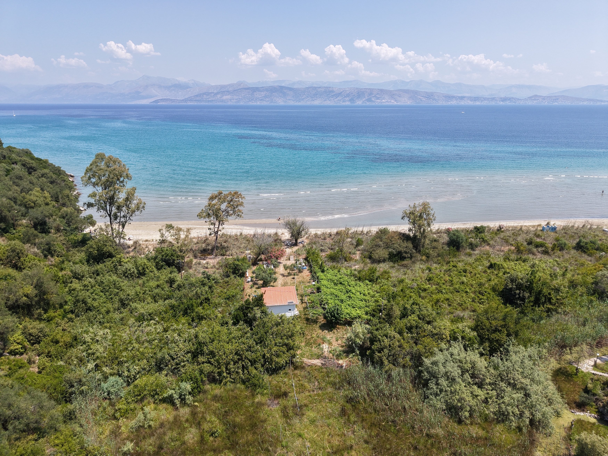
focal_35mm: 24
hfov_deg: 71.6
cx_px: 304
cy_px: 228
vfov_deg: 56.8
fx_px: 422
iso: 180
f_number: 1.8
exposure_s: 1/3200
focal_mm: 8.67
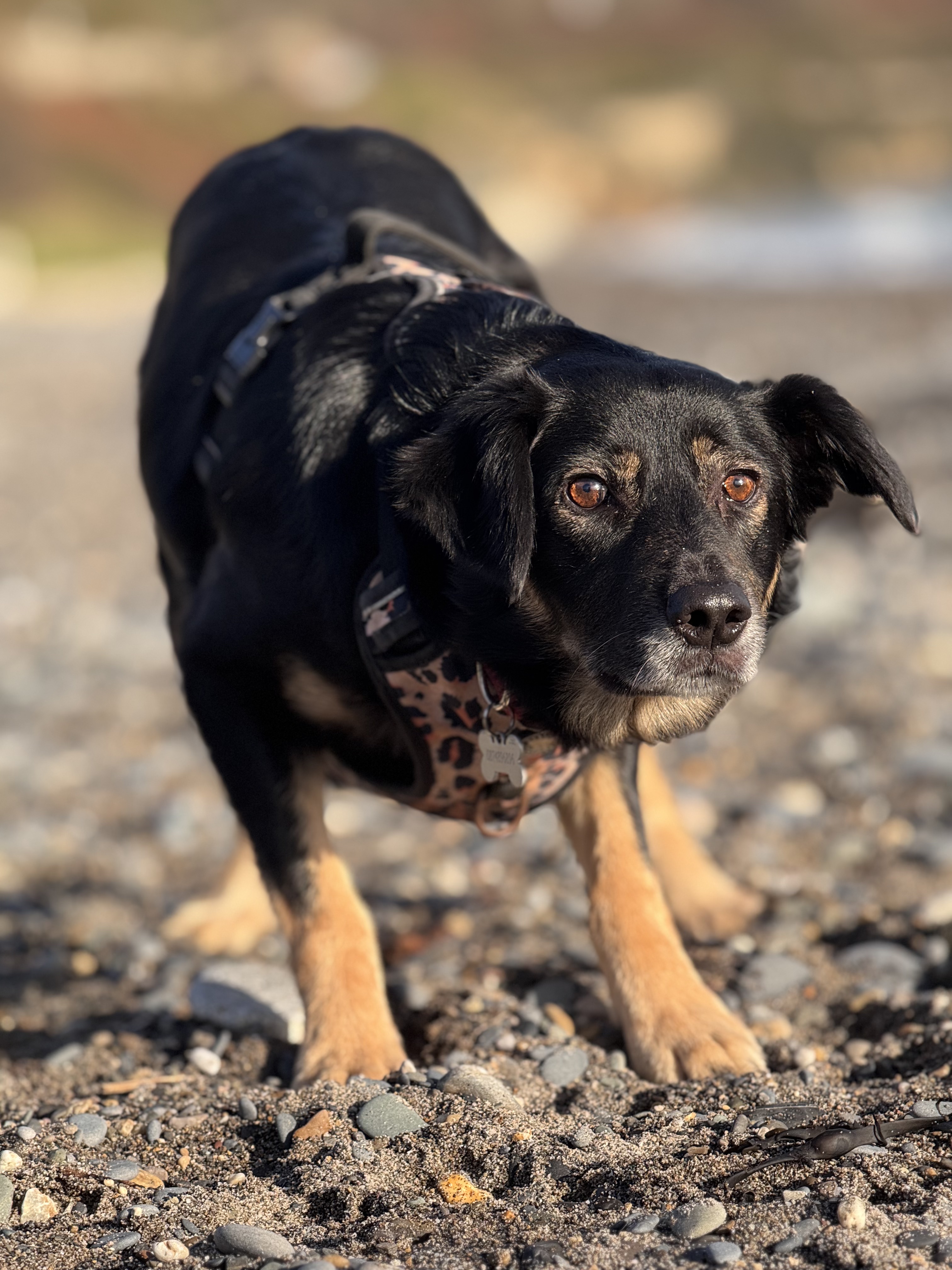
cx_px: 476
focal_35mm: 120
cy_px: 635
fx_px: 4400
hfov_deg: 12.3
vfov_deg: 16.4
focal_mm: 15.66
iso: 50
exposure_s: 1/700
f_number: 2.8
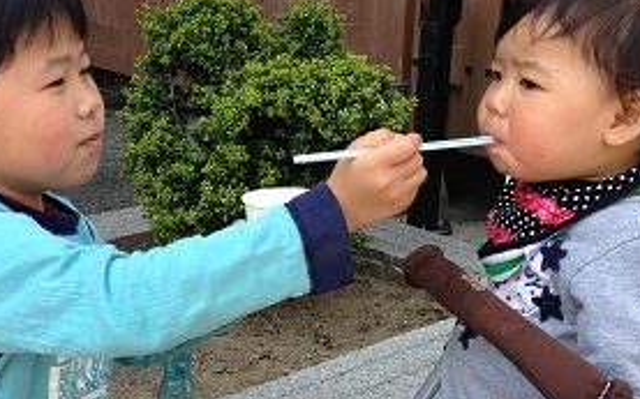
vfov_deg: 20.9
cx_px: 293
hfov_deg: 33.0
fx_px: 1081
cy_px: 238
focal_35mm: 62
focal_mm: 4.13
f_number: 2.4
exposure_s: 1/285
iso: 50
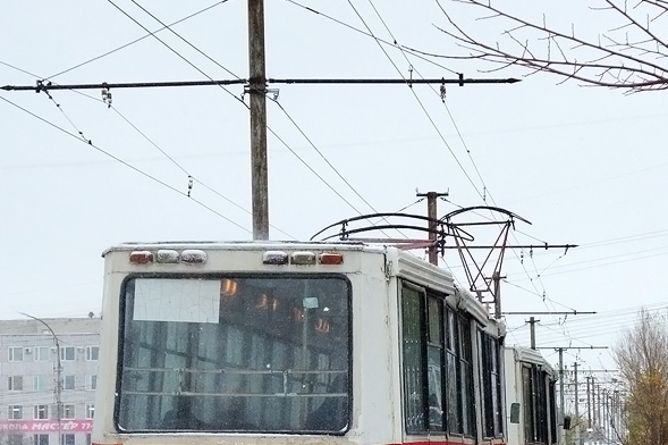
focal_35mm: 106
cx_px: 322
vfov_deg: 12.8
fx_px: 1966
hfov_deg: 19.3
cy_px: 353
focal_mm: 19.31
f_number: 3.5
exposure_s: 1/500
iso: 250
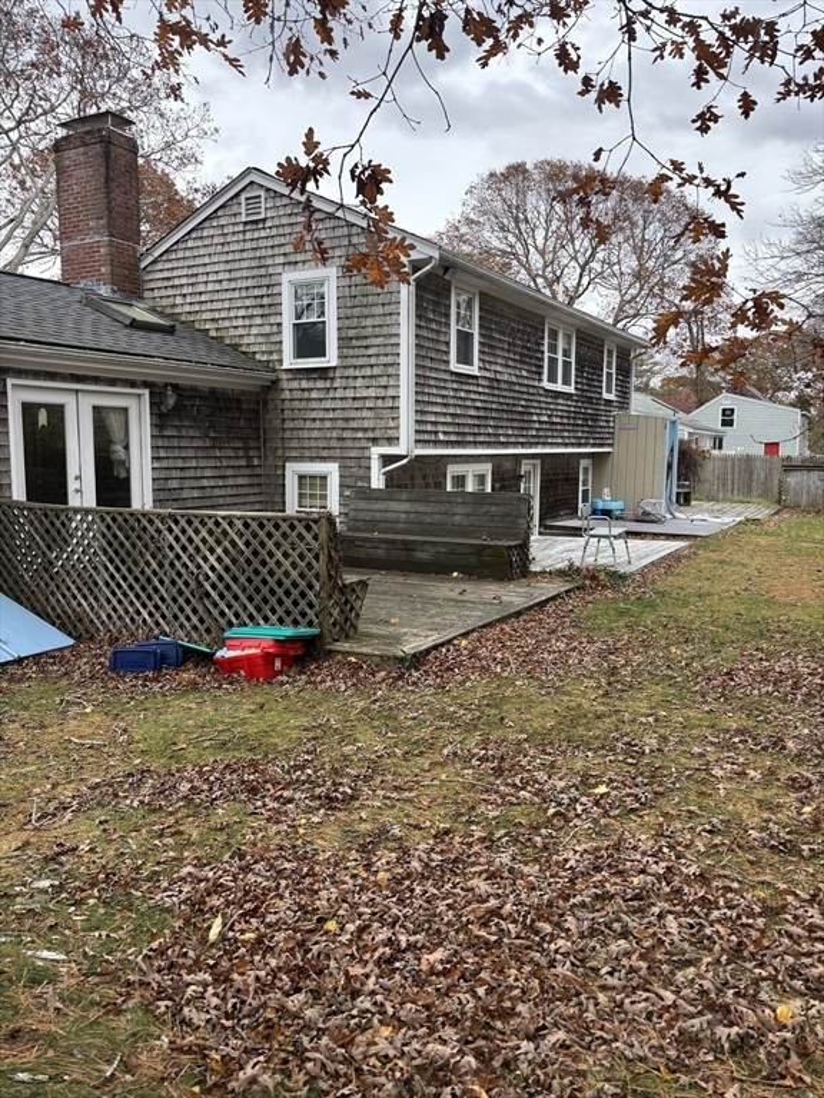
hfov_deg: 53.1
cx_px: 412
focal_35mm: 26
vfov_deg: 67.3
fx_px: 825
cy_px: 549
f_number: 1.6
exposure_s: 1/172
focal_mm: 5.96
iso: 50
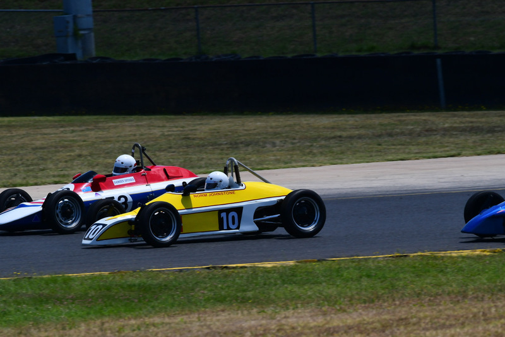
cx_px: 252
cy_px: 168
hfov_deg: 3.6
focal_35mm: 570
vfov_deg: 2.4
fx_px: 7998
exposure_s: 1/640
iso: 320
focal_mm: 380
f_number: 11
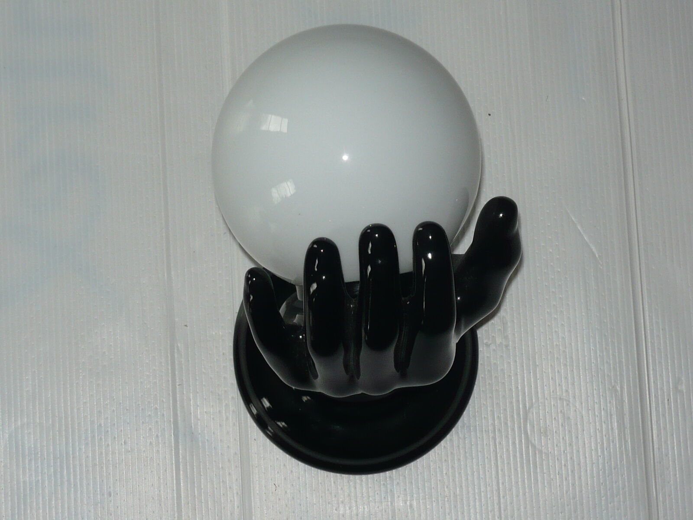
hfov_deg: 21.1
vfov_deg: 15.9
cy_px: 260
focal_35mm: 93
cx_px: 346
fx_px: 1862
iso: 100
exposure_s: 1/40
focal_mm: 9.6
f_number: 3.5
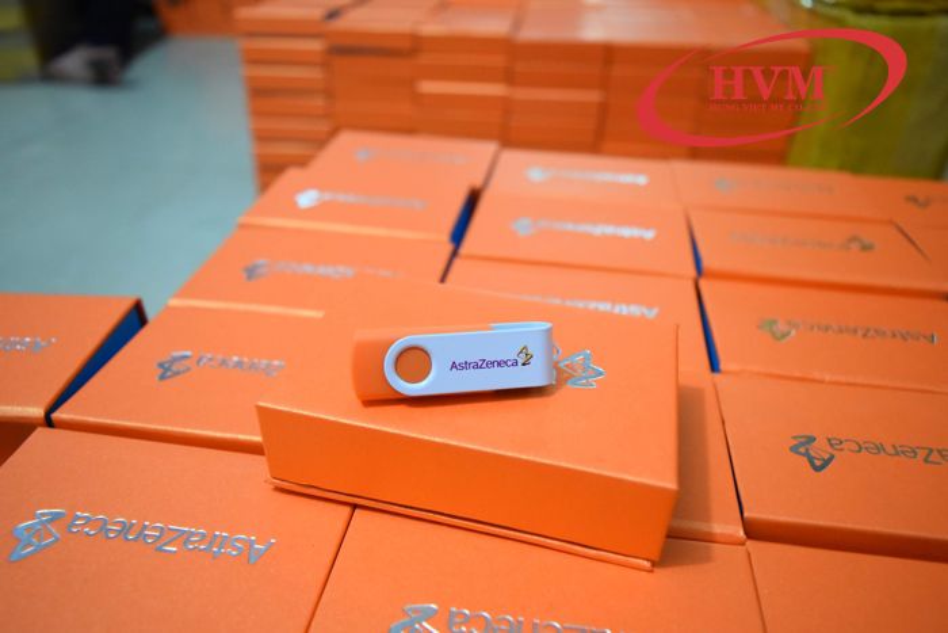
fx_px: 711
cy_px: 316
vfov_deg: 47.9
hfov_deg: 67.4
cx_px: 474
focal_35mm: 27
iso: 3200
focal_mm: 18
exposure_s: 1/80
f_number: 3.5
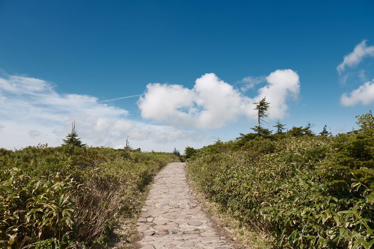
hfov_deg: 73.8
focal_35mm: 24
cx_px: 187
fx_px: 249
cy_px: 124
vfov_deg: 53.1
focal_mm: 16
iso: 125
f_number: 5
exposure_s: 1/500
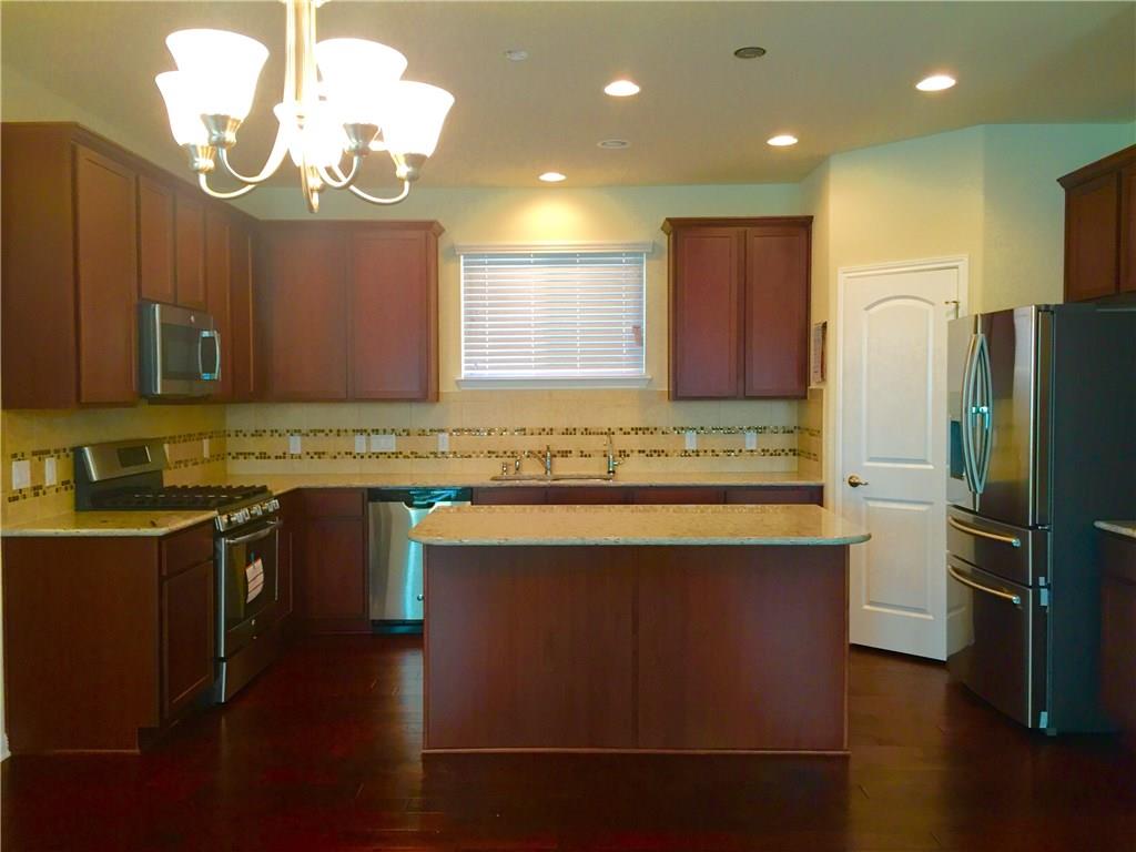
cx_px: 568
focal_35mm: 29
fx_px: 952
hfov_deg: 61.7
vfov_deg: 48.2
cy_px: 426
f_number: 2.2
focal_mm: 4.15
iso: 80
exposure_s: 1/30
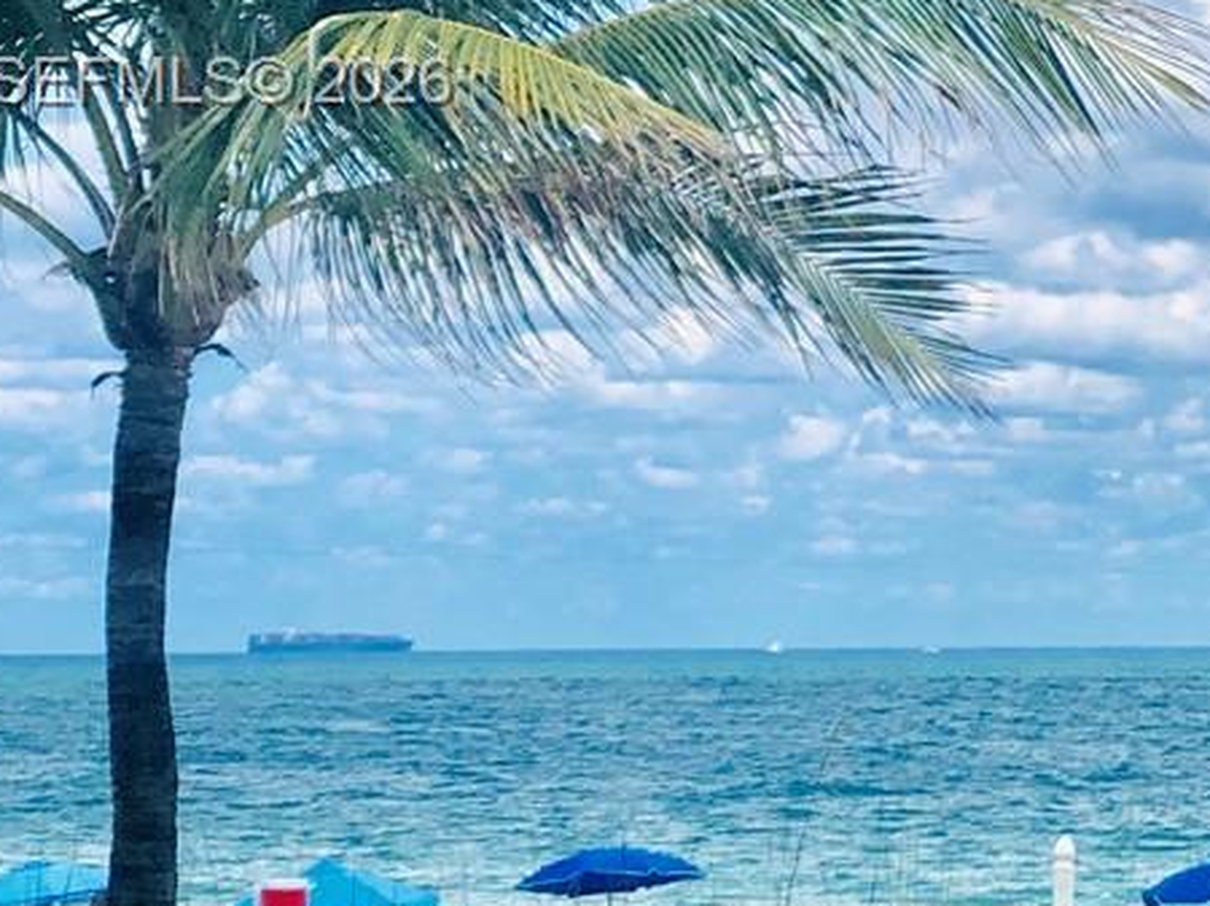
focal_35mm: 185
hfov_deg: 10.4
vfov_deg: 8.0
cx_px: 1767
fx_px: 6463
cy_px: 86
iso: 16
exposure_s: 1/1919
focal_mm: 6
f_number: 2.4
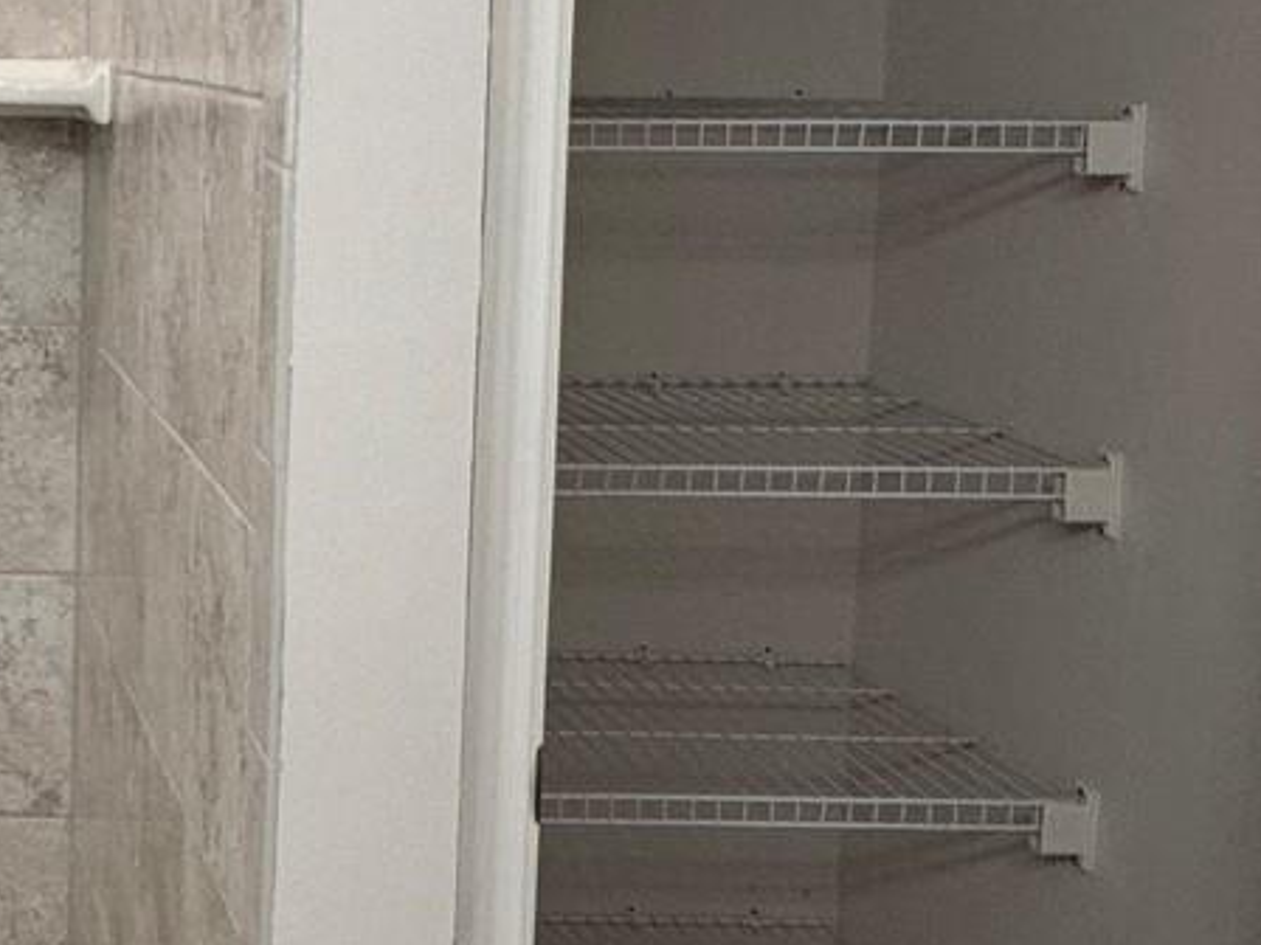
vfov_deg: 28.4
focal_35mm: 50
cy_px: 169
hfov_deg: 32.2
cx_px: -225
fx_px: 1821
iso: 125
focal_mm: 2.22
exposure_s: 1/120
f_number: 2.2
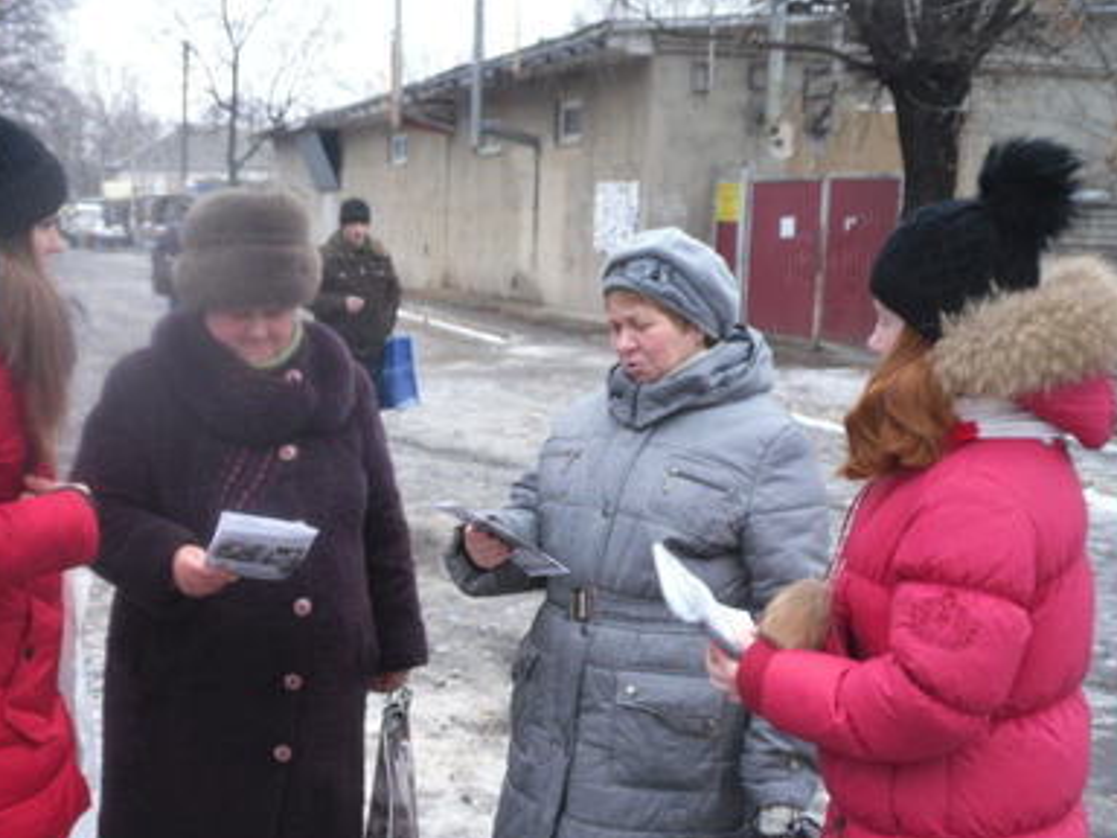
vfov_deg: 28.4
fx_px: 1646
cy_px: 562
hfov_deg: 37.4
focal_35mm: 51
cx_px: 454
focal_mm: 6.36
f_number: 3.8
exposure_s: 1/45
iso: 100
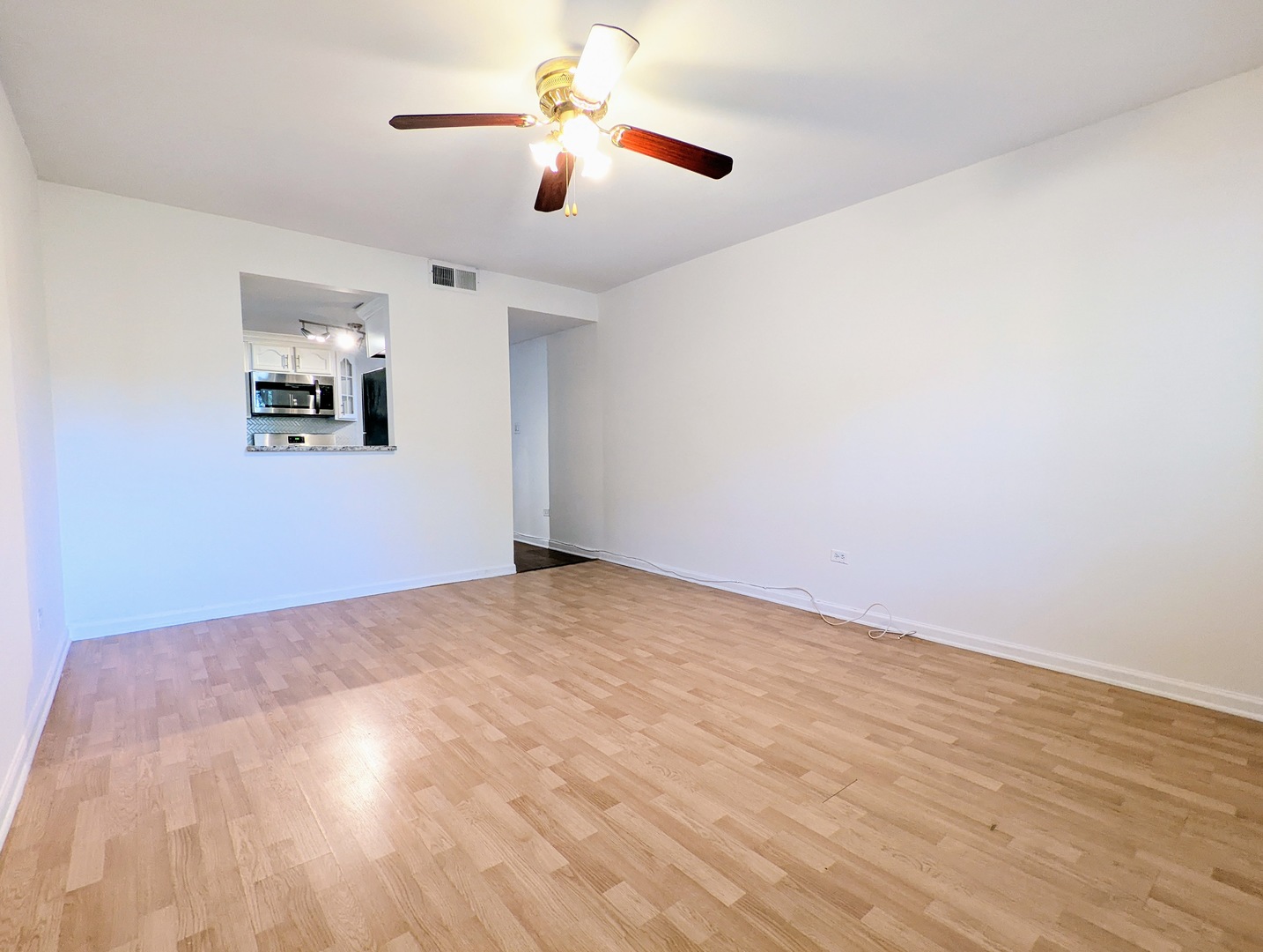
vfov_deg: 78.3
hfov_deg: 94.4
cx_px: 632
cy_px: 476
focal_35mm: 16
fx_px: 585
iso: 427
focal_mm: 2.35
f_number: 2.2
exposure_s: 1/60
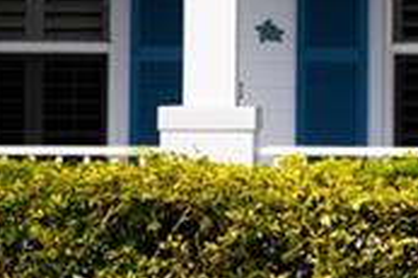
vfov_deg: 5.6
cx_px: 447
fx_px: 2797
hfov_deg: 8.5
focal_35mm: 241
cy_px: -92
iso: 200
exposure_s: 1/250
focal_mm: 40.7
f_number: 10
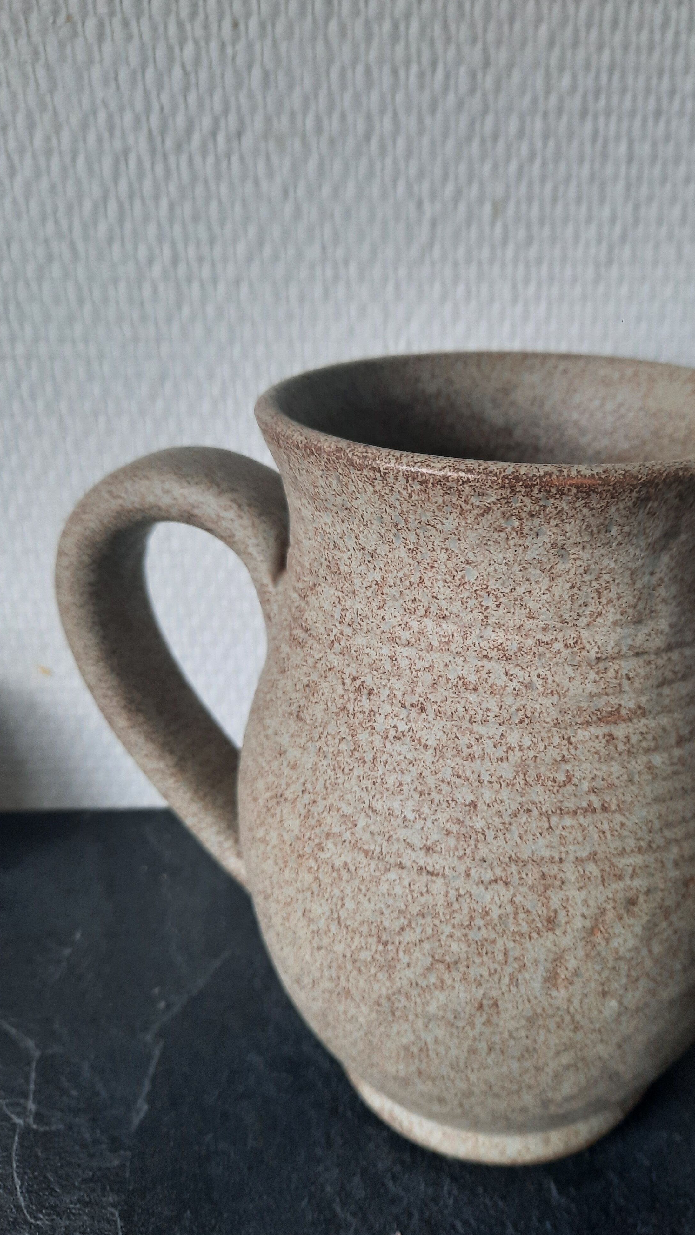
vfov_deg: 67.9
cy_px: 628
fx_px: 917
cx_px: 462
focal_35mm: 28
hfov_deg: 41.0
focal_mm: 4.6
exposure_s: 1/50
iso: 100
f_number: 2
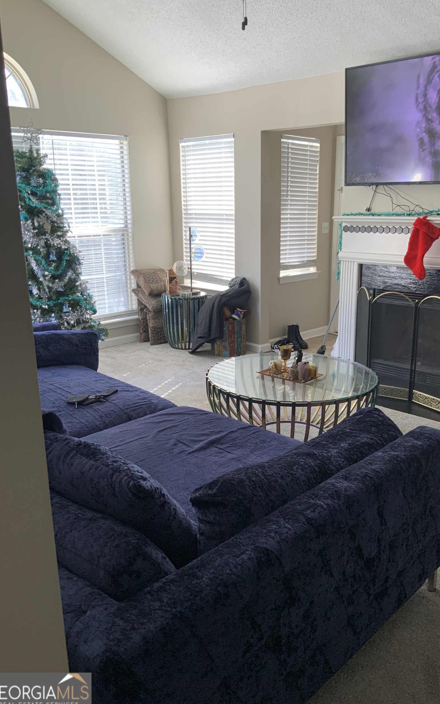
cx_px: 251
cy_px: 353
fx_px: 595
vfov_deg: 61.2
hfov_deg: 40.5
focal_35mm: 31
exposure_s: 1/120
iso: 64
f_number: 1.8
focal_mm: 3
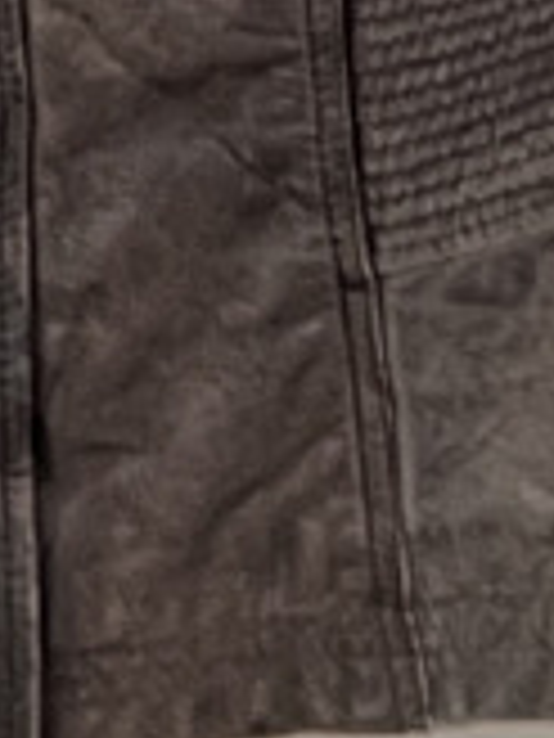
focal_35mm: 178
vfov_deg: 10.3
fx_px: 3798
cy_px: -706
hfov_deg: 8.2
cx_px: -180
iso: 50
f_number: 1.6
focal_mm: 5.1
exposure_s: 1/60
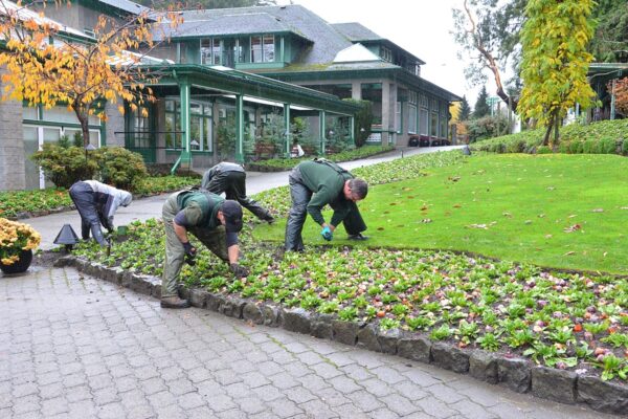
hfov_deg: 44.5
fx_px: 767
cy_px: 210
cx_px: 314
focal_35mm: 44
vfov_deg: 30.5
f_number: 8
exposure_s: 1/160
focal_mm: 44
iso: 2500
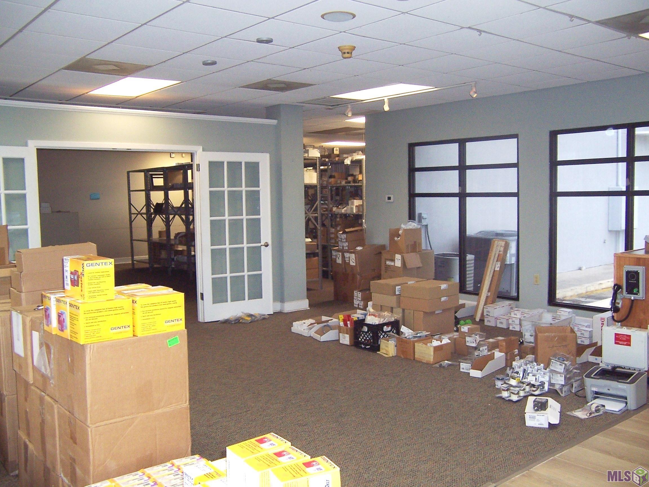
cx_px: 324
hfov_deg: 55.4
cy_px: 244
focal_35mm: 33
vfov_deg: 42.9
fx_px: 619
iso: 140
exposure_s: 1/60
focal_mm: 5.5
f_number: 2.8
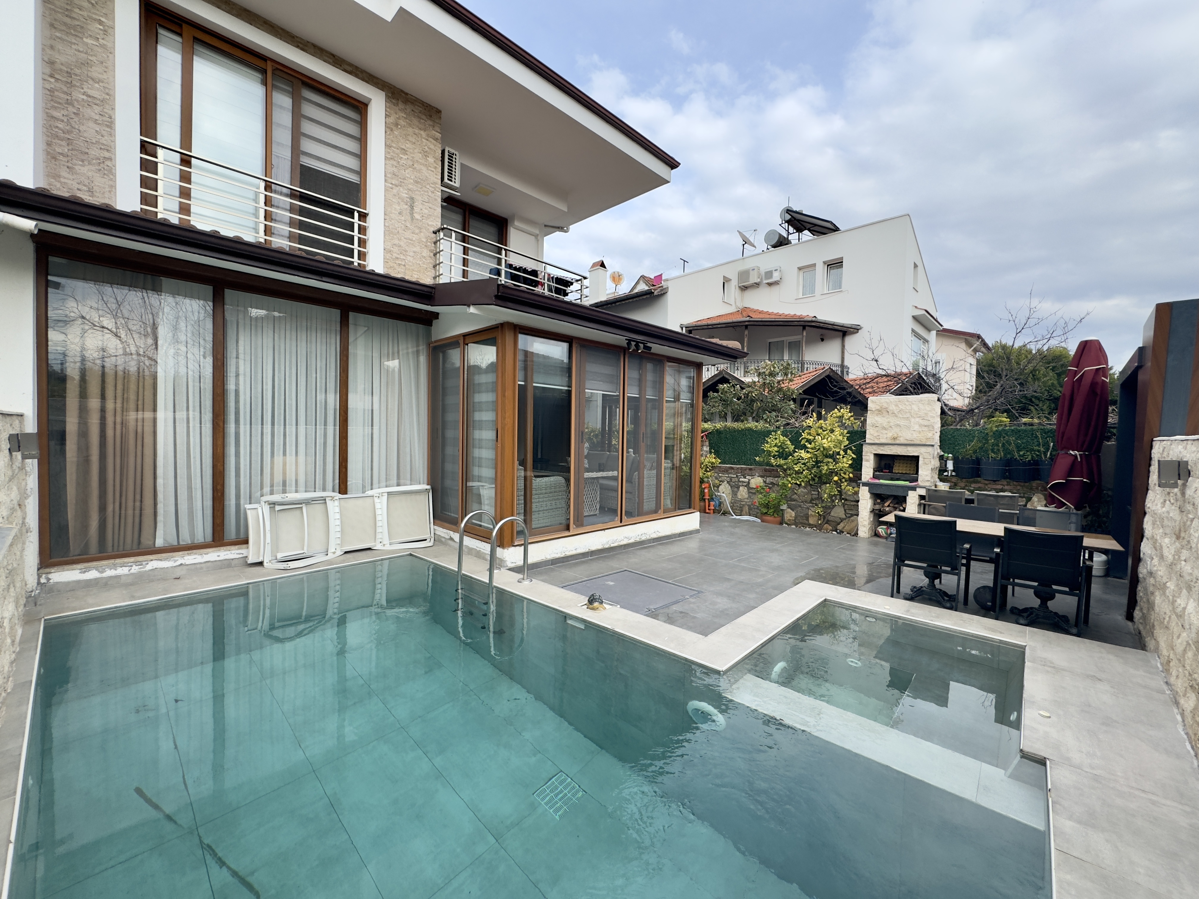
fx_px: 485
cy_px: 450
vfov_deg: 85.7
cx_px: 600
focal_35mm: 14
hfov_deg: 102.1
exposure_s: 1/605
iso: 40
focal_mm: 2.22
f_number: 2.2
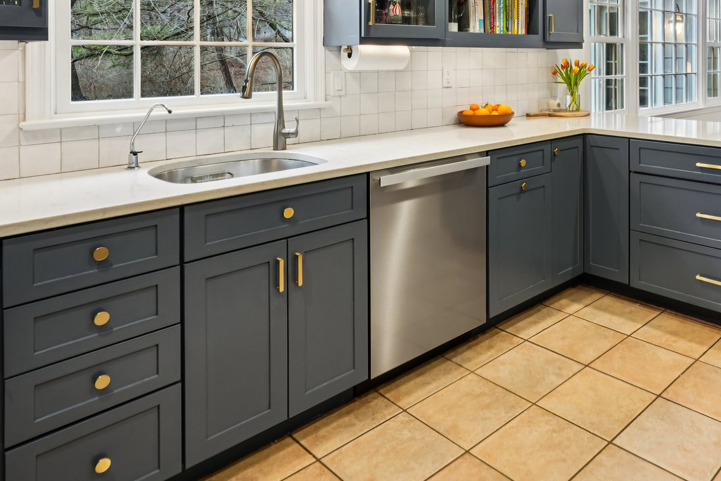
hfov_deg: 60.1
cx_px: 544
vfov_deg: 42.1
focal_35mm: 29
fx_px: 581
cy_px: 69
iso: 400
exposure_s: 1/10
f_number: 8
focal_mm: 16
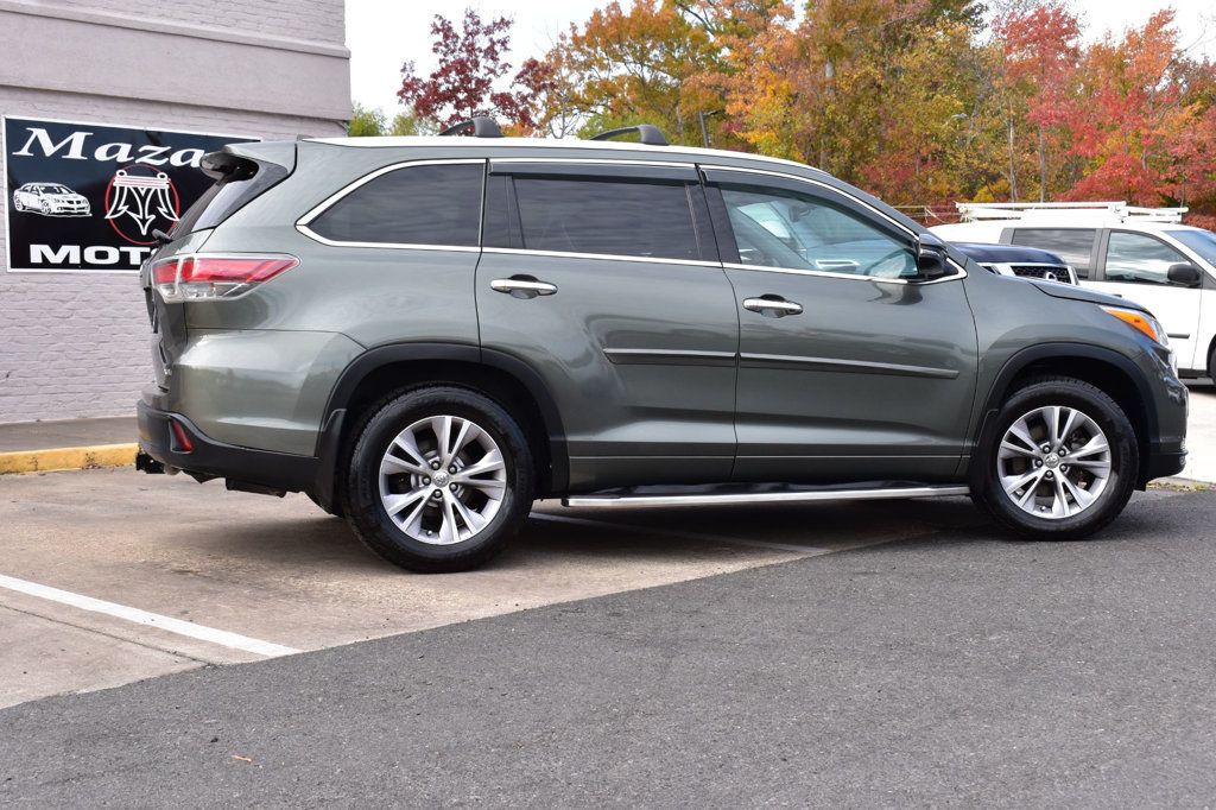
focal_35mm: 46
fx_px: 1570
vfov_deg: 28.9
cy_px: 405
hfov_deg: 42.3
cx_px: 608
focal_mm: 31
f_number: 10
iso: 400
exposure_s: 1/200
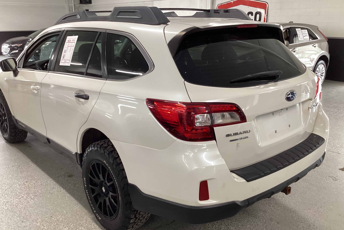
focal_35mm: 33
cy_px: 119
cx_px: 171
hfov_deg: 57.2
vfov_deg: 40.0
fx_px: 315
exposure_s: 1/50
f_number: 2.4
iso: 125
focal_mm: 3.3
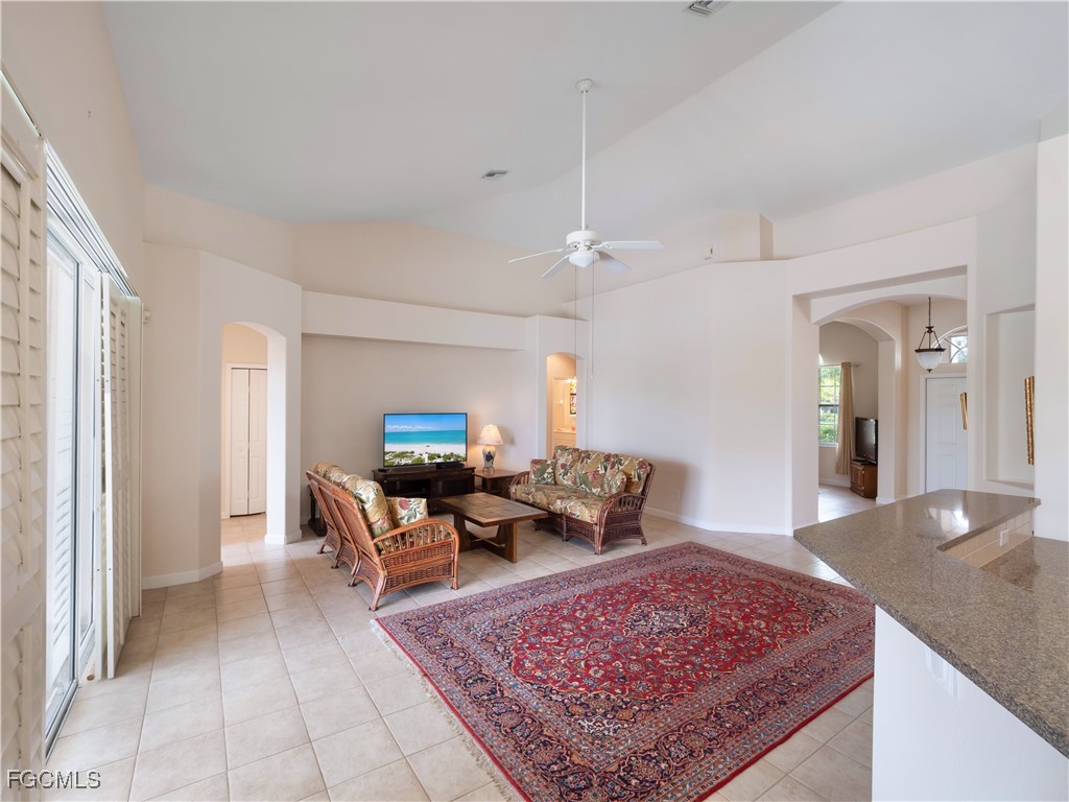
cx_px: 534
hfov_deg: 102.1
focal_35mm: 14
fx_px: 432
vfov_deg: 85.7
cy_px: 401
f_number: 7.1
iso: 200
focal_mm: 7
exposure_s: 1/5
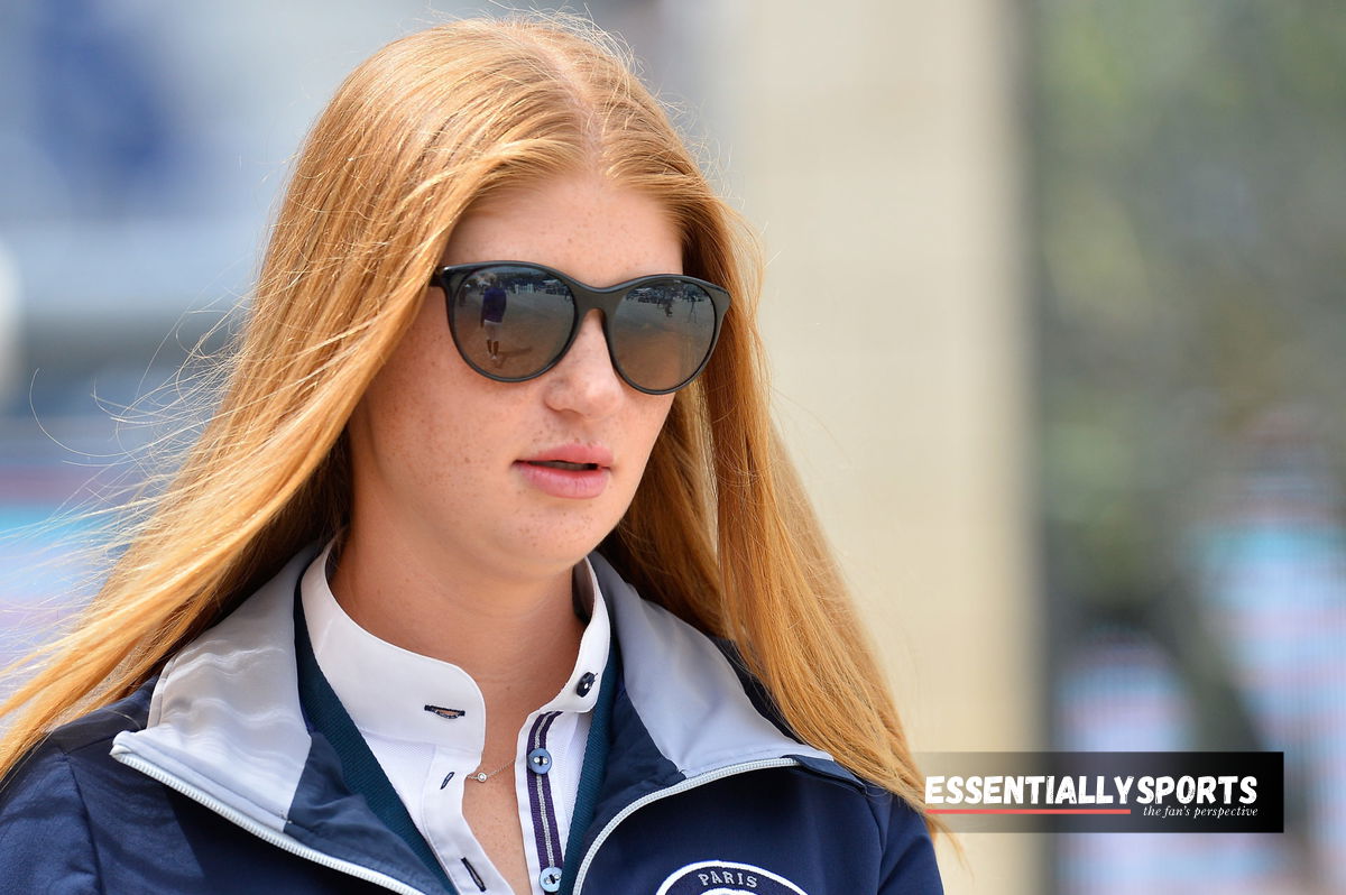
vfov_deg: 3.4
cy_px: 448
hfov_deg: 5.2
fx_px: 14943
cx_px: 673
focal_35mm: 400
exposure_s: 1/4000
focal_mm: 400
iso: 800
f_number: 5
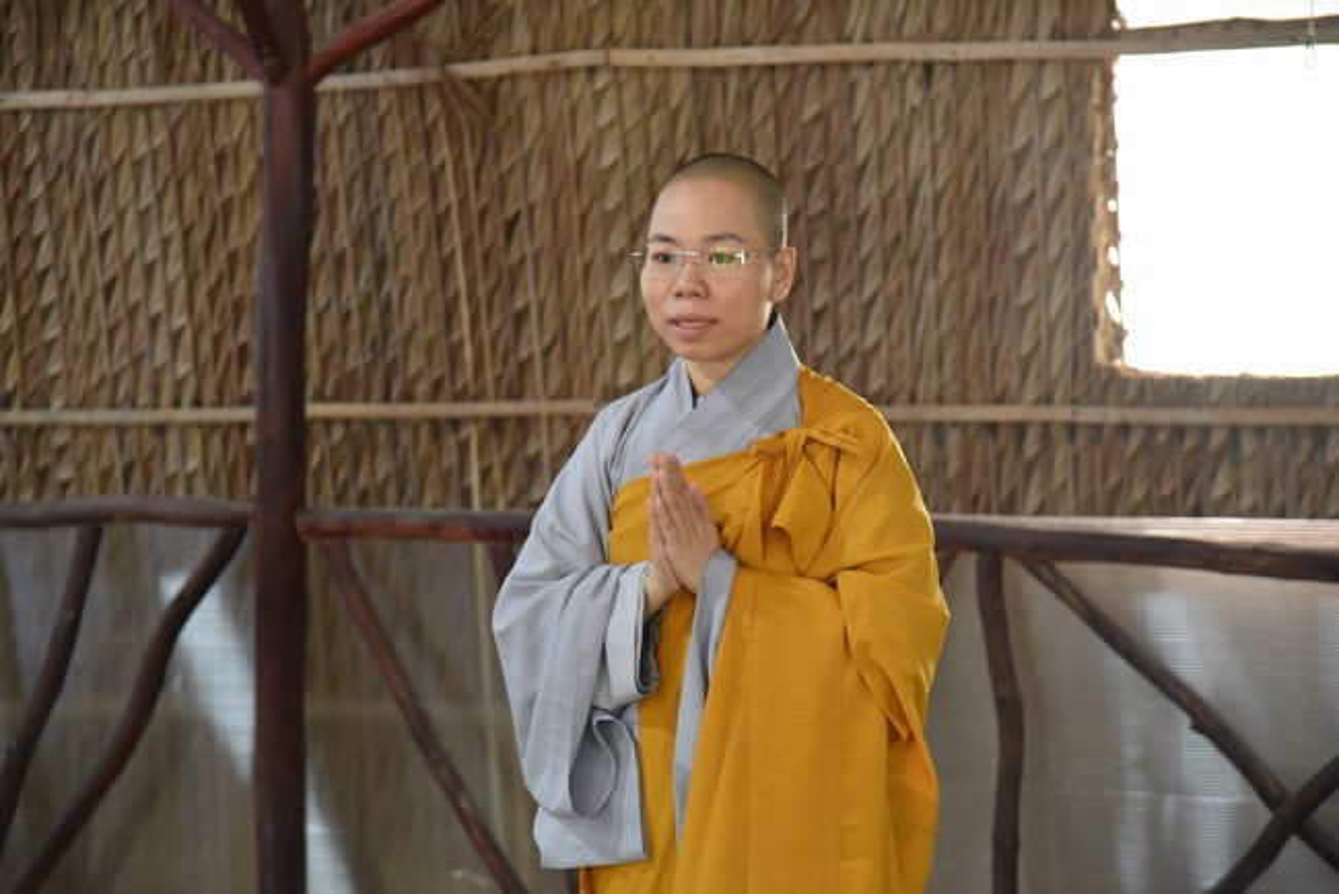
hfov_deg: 17.1
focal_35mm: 120
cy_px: 447
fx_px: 4465
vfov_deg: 11.4
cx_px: 670
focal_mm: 120
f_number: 4
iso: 3600
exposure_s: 1/60
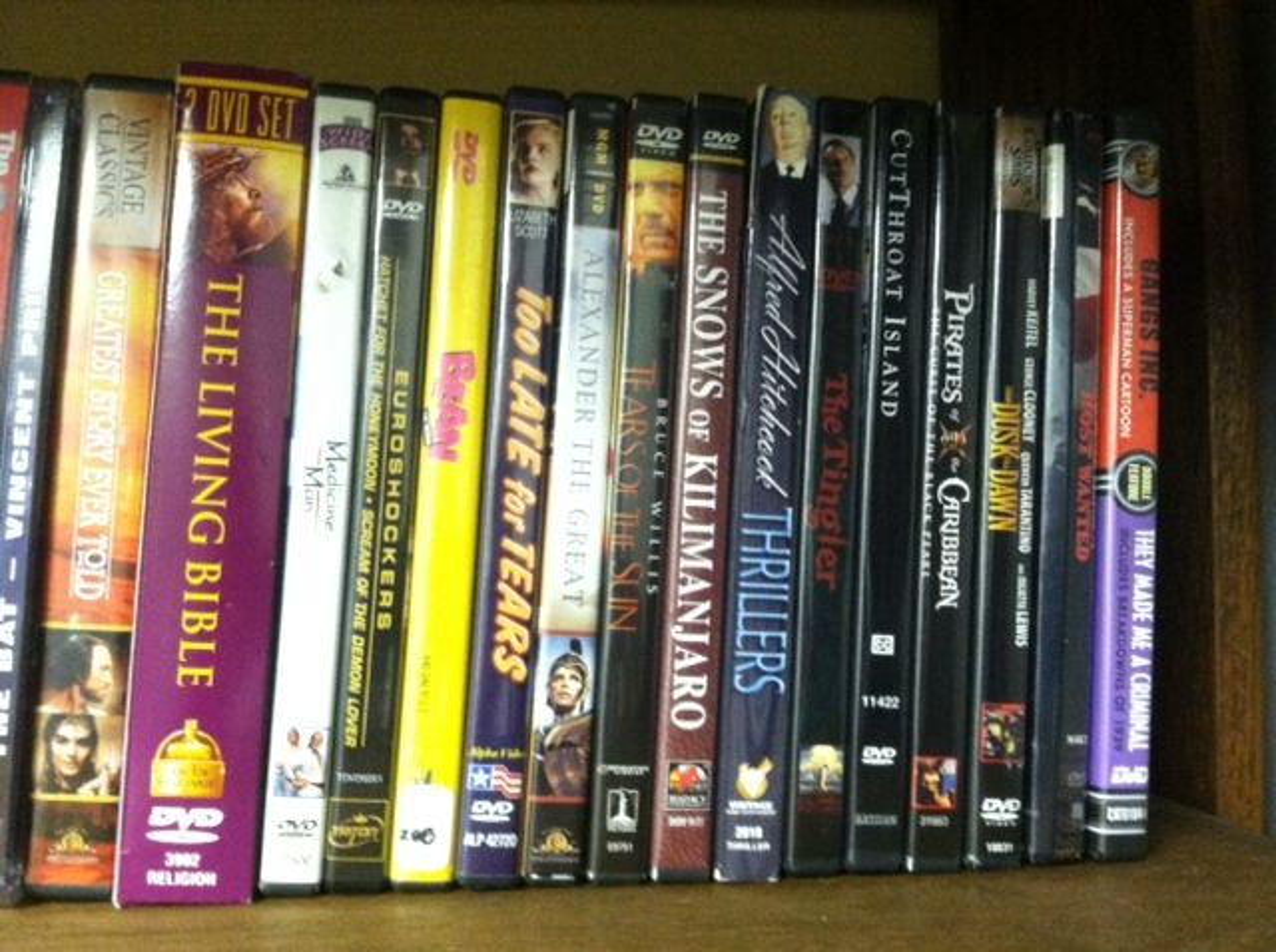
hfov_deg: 52.7
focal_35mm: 35
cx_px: 638
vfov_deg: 40.6
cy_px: 476
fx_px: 1288
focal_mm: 3.85
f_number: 2.8
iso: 640
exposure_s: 1/15
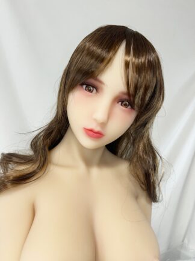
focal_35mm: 26
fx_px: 195
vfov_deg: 67.3
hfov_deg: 53.1
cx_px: 98
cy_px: 130
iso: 100
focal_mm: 5.7
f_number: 1.5
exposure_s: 1/121
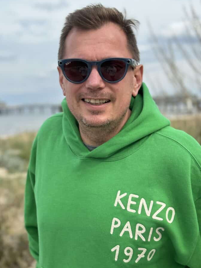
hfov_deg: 26.5
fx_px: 426
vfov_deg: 34.9
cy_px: 145
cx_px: 86
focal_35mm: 55
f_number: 1.78
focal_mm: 6.76
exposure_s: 1/1724
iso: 64
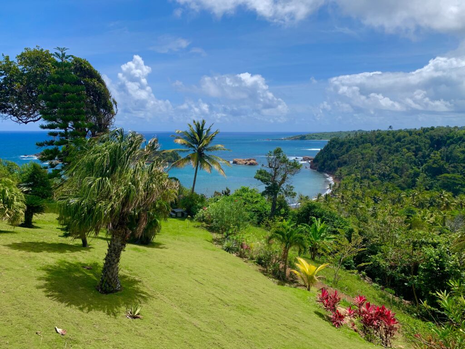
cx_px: 232
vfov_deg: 53.1
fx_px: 349
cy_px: 174
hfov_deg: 67.3
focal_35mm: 26
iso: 25
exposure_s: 1/2994
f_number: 1.8
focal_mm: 4.25
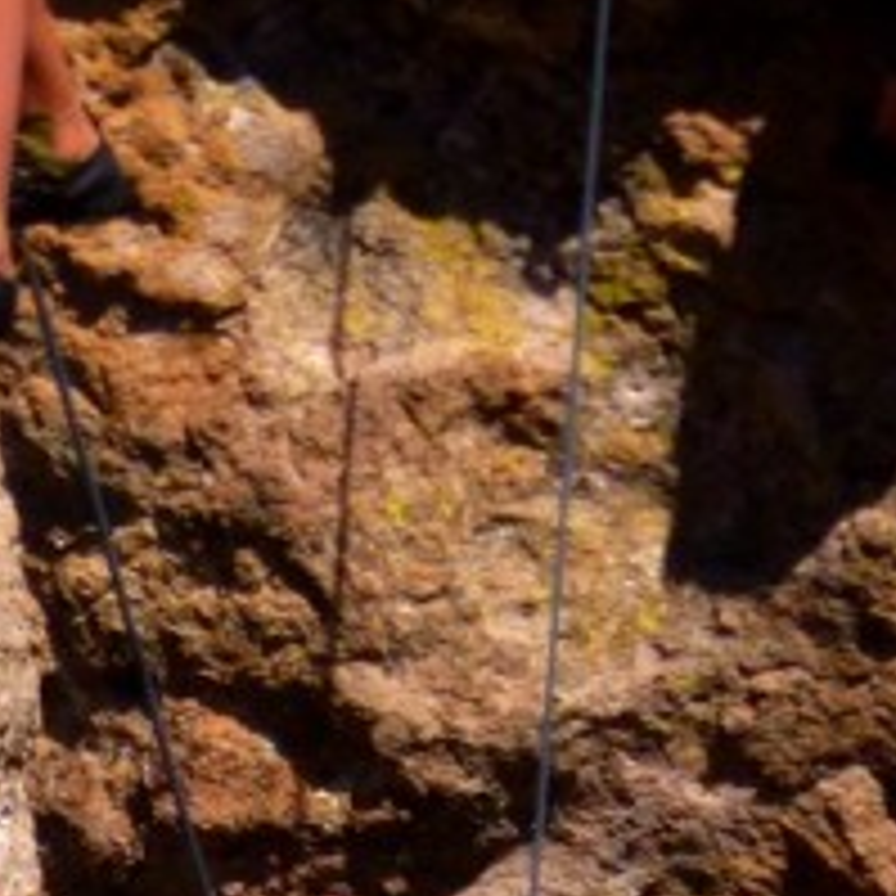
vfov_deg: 4.6
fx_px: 11216
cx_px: 396
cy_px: -234
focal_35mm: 383
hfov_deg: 4.6
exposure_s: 1/320
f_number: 6.5
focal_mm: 20
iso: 100
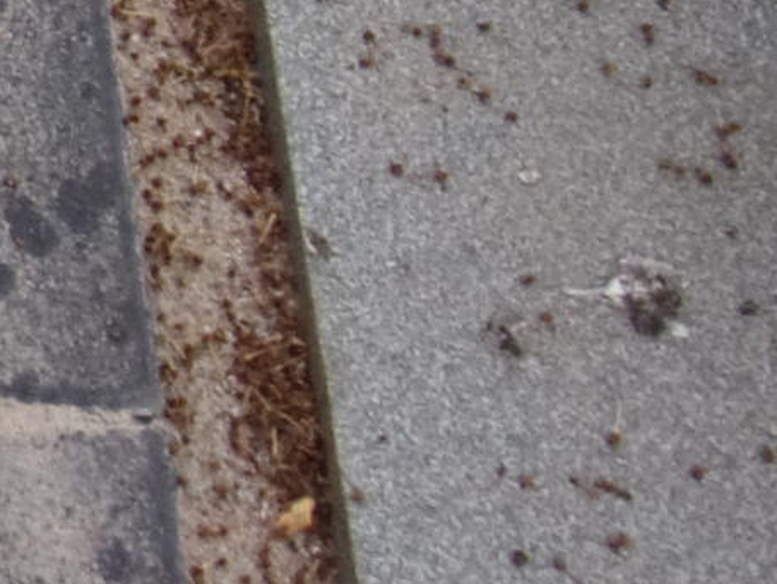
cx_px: -1017
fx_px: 3077
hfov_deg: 12.0
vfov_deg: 10.7
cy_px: -74
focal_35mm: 137
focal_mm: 4.3
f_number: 3.3
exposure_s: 1/400
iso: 80
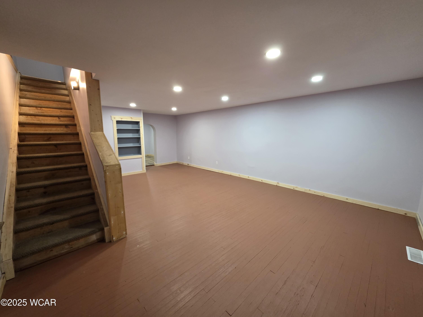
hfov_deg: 106.2
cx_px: 212
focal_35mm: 13
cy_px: 158
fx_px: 159
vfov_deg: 89.9
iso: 500
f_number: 1.9
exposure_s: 1/60
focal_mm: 2.2
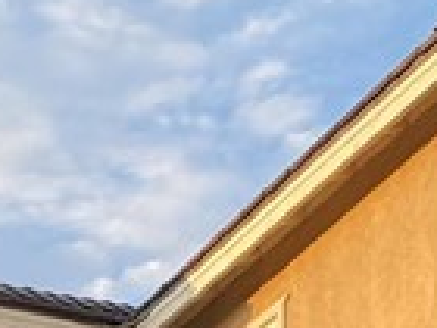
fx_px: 2399
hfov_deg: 10.4
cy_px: 728
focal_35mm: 190
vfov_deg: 7.4
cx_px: 228
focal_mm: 4.25
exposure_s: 1/576
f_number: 1.8
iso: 32
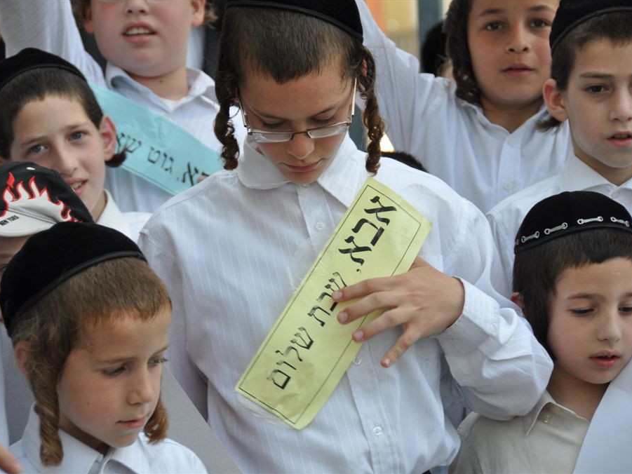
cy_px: 236
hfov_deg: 12.7
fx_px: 2840
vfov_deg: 9.5
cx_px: 295
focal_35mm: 156
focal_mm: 95
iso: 200
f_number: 7.1
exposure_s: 1/200
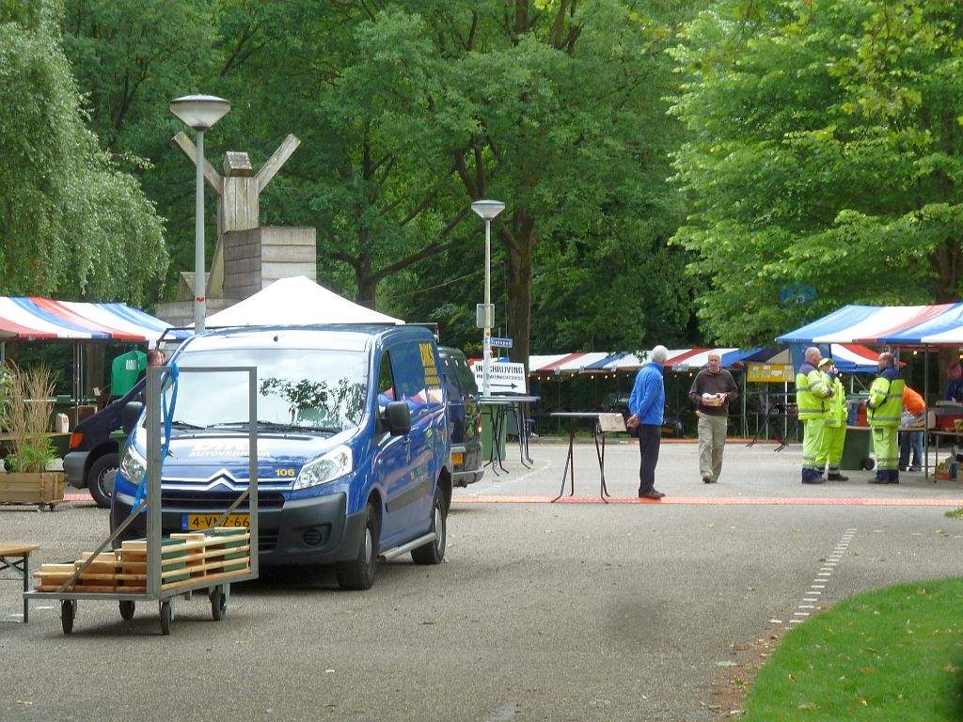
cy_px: 361
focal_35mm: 119
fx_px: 3311
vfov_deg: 12.5
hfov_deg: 16.6
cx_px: 482
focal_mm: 19.5
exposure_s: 1/50
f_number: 4.4
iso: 80
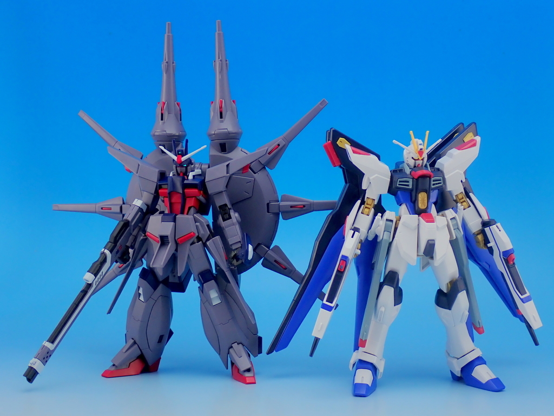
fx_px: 800
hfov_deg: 38.2
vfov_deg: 29.1
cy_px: 208
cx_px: 277
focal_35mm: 50
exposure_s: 1/30
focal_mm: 9.01
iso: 100
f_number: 3.2
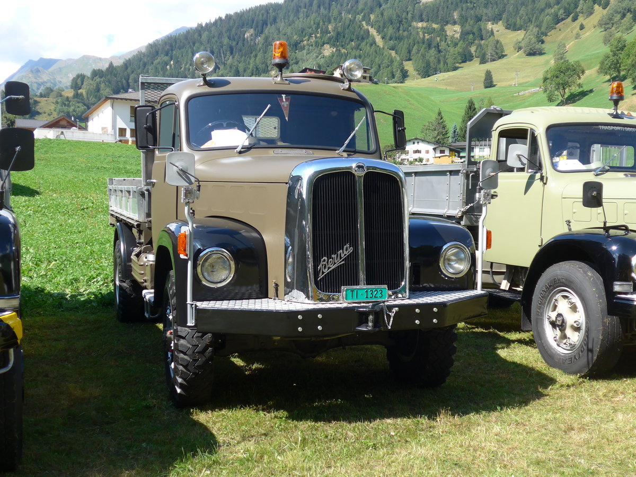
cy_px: 238
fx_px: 808
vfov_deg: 32.9
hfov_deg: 42.9
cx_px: 318
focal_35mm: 44
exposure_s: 1/640
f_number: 2.8
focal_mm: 9
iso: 80
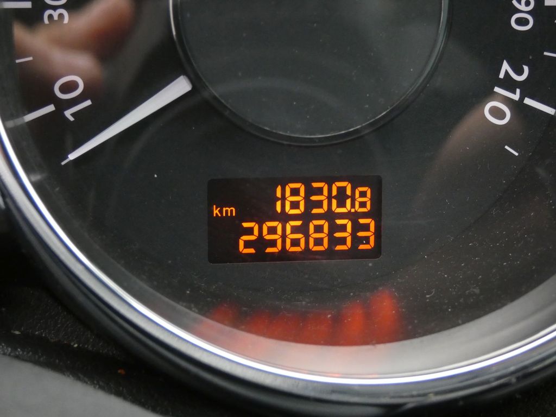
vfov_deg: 15.6
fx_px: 1526
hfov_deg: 20.7
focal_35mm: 95
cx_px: 278
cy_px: 208
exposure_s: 1/80
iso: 640
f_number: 5
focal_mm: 17.1
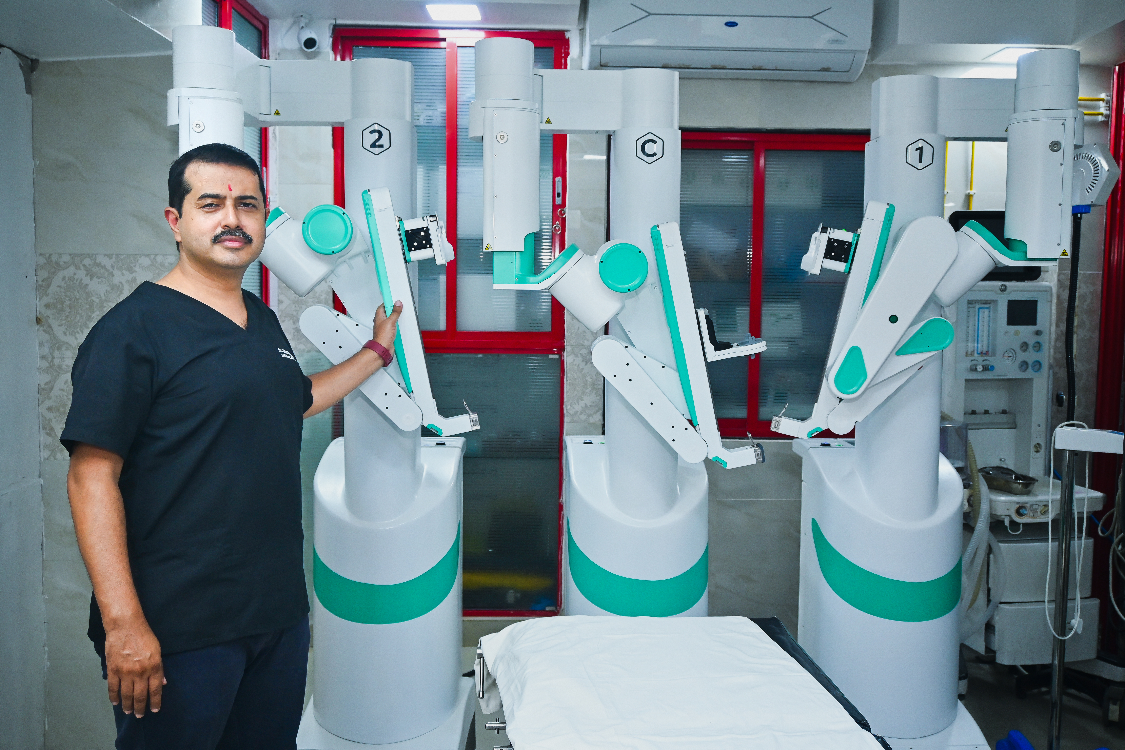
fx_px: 1055
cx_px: 562
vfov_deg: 39.1
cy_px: 375
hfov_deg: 56.1
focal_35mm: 34
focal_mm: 22.5
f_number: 4.5
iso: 400
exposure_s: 1/100
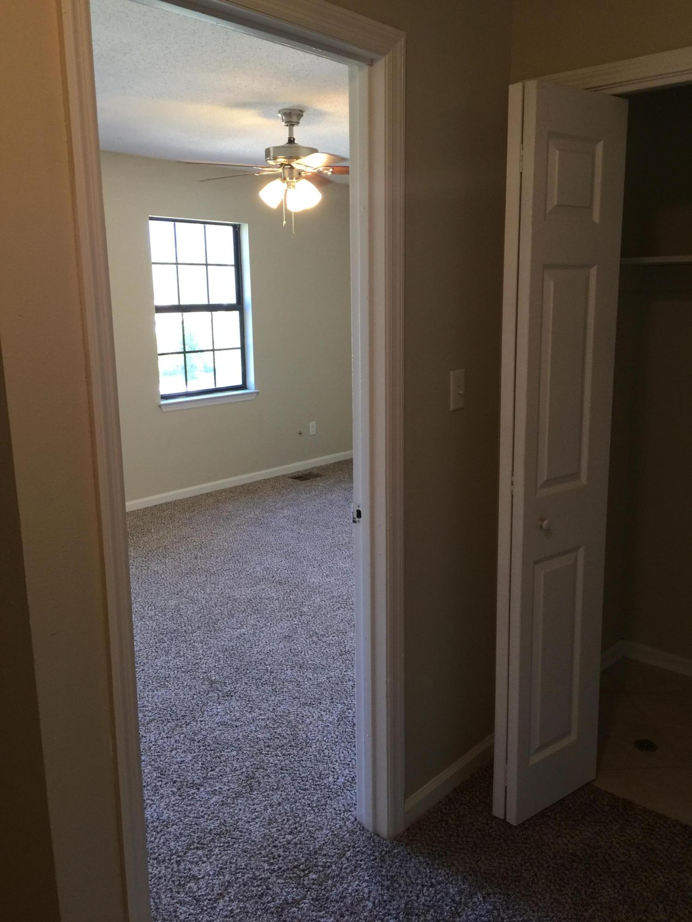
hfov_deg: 48.2
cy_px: 461
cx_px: 346
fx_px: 773
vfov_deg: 61.7
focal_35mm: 29
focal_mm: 4.15
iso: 50
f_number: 2.2
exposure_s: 1/30
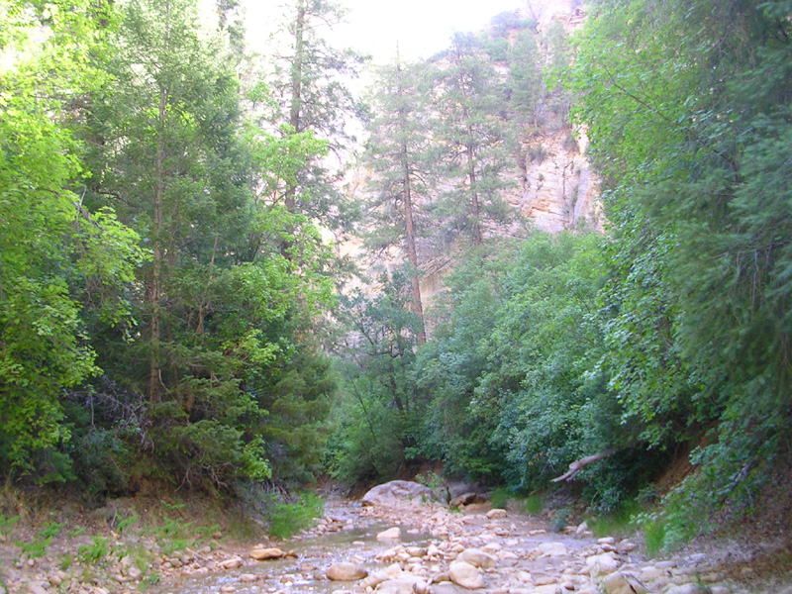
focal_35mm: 38
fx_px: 869
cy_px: 297
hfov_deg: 49.0
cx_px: 396
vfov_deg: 37.7
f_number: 2.8
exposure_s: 1/26.8
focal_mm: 5.8
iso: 50
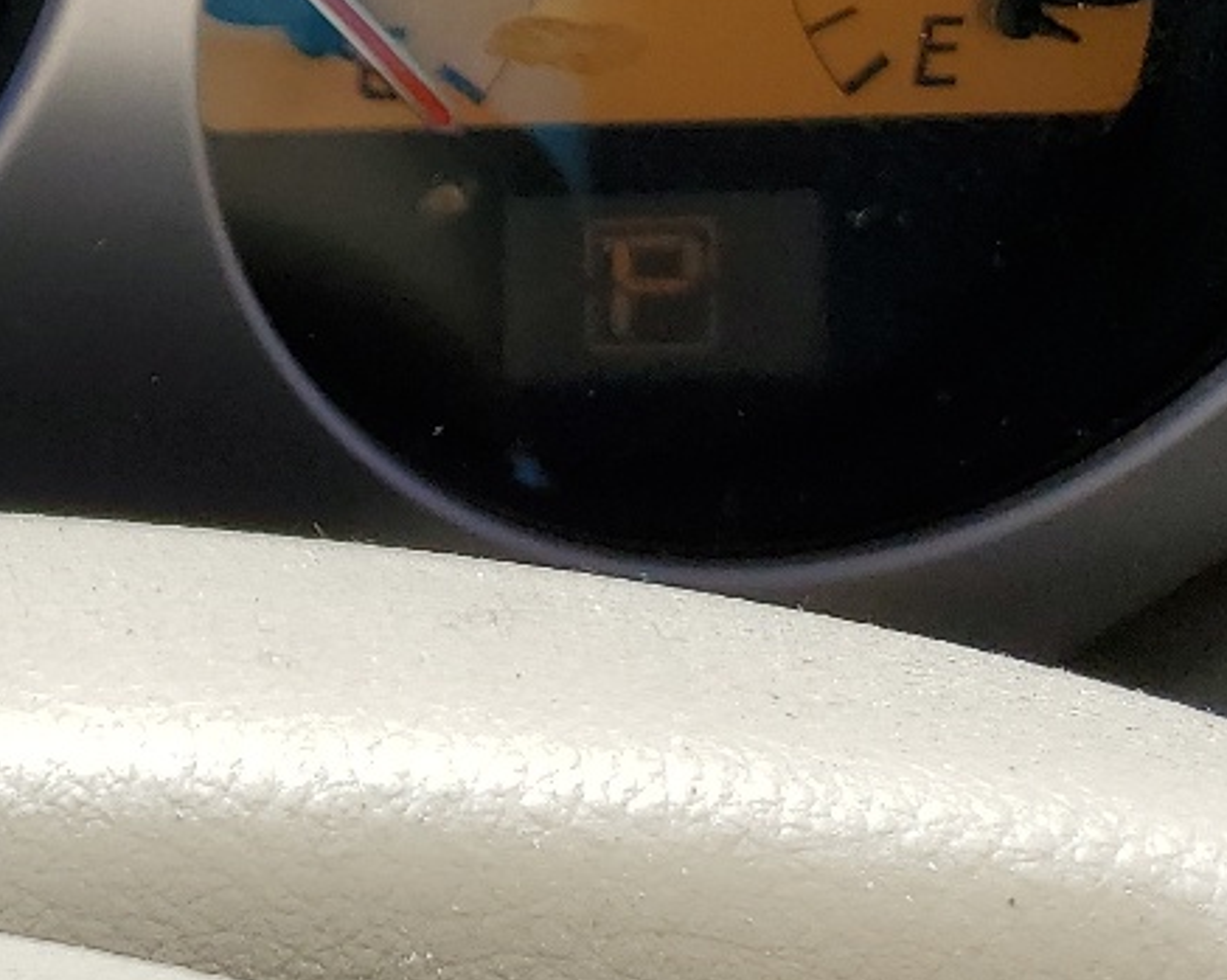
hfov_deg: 17.9
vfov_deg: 15.0
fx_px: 3375
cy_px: -595
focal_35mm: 93
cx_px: -724
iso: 50
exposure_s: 1/2000
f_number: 1.5
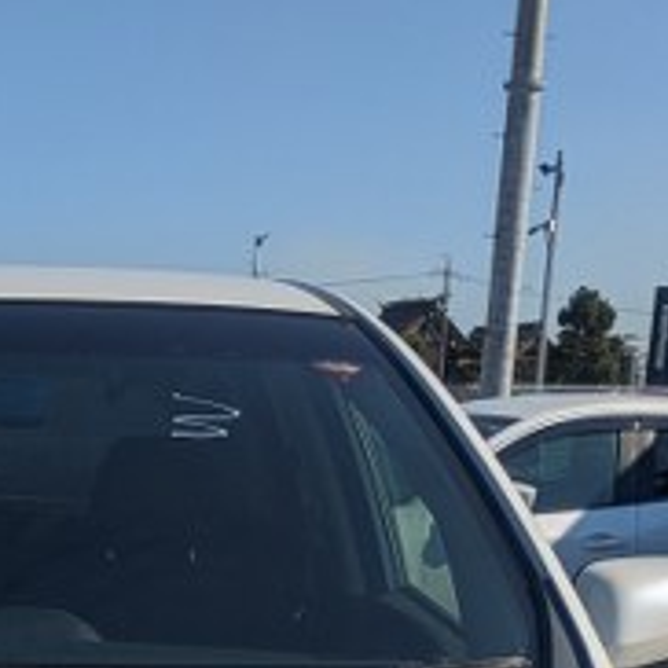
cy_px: 1009
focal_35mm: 97
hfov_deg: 17.1
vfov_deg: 16.3
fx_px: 2118
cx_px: -141
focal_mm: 5.43
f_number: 1.89
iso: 45
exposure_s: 1/4739
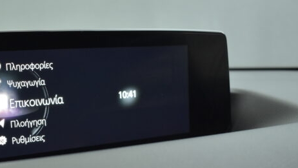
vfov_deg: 21.6
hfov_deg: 36.9
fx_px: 434
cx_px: 69
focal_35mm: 55
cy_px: 140
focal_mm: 21
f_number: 3.8
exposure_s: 1/100
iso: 1600
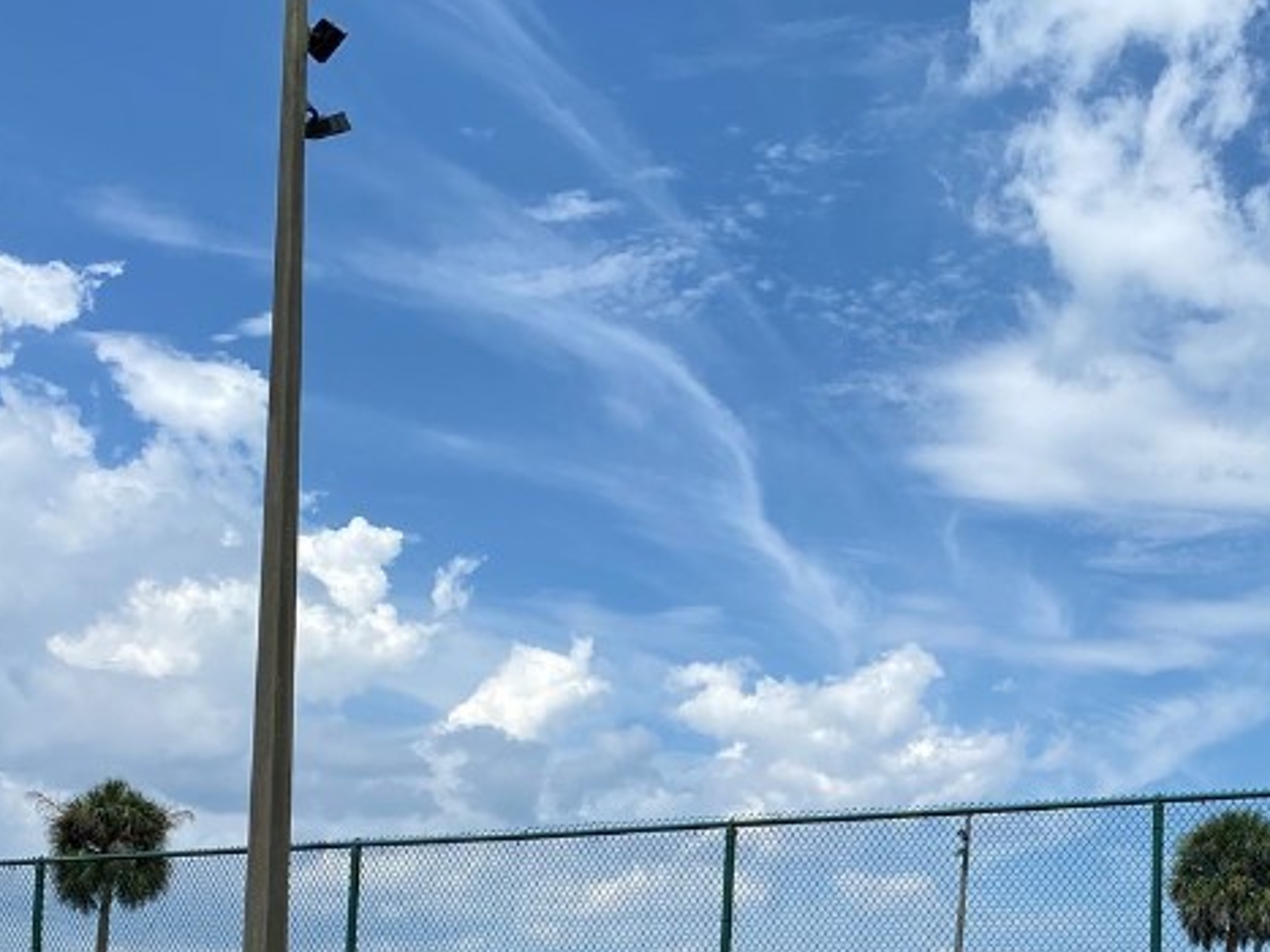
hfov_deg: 31.5
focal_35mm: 57
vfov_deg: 24.8
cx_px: 1243
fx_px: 2091
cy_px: 868
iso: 32
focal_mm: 4.25
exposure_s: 1/4115
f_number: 1.8
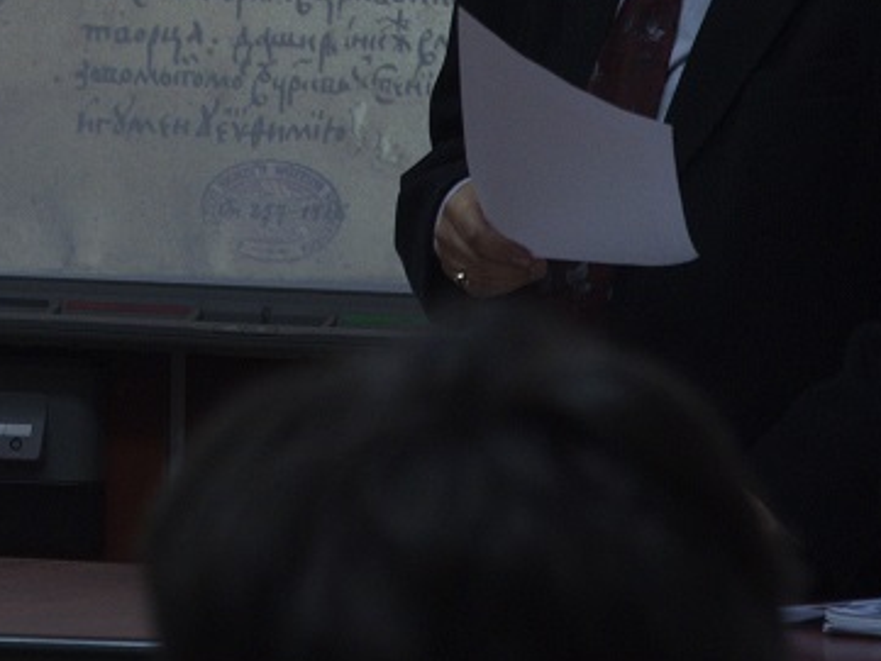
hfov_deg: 4.9
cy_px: -137
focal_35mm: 407
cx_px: -176
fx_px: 10352
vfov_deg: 3.7
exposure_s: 1/40
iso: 800
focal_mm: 85
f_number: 5.6
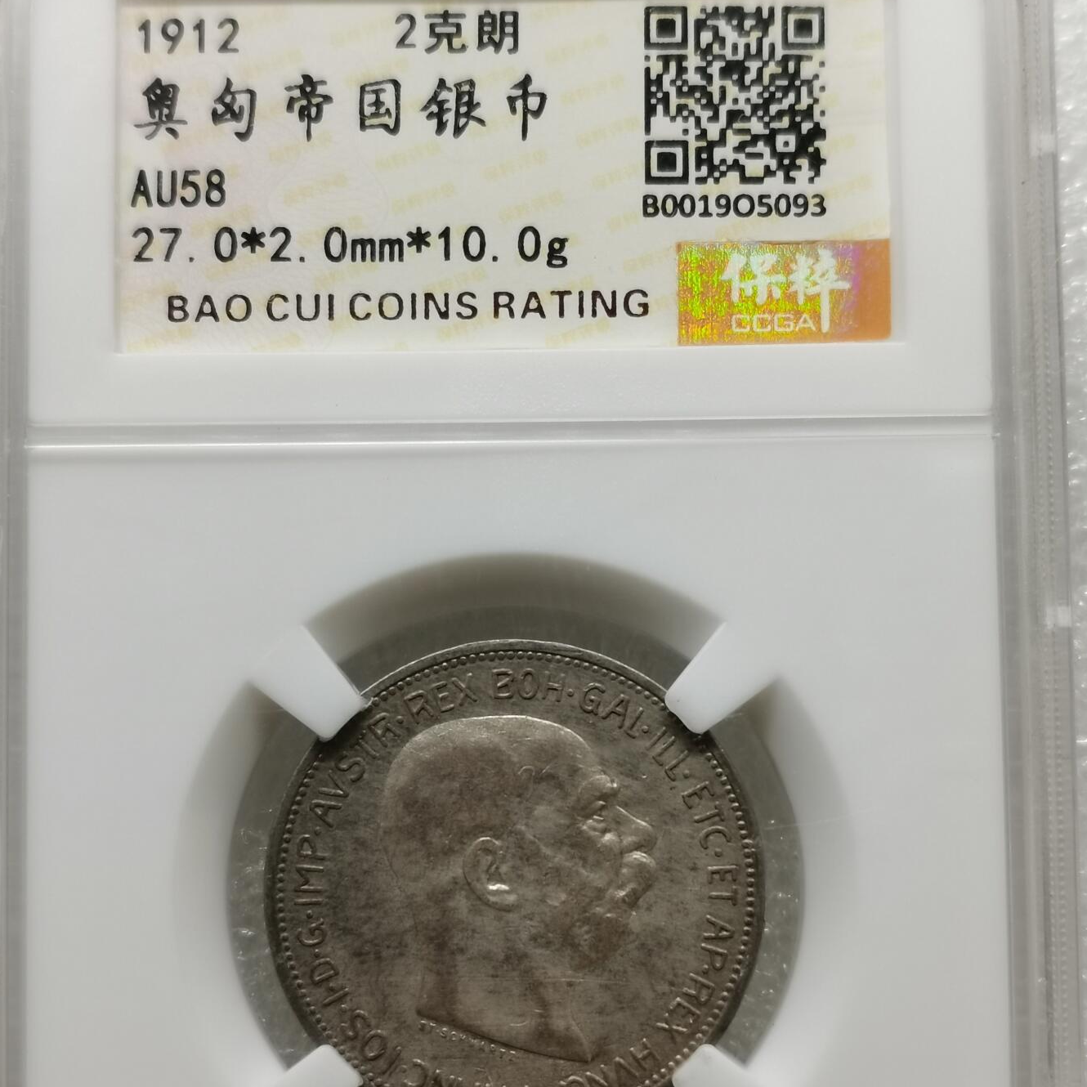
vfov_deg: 25.7
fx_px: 2380
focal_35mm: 67
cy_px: 620
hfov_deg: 25.7
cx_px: 548
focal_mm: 5.56
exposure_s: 1/100
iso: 64
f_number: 1.6
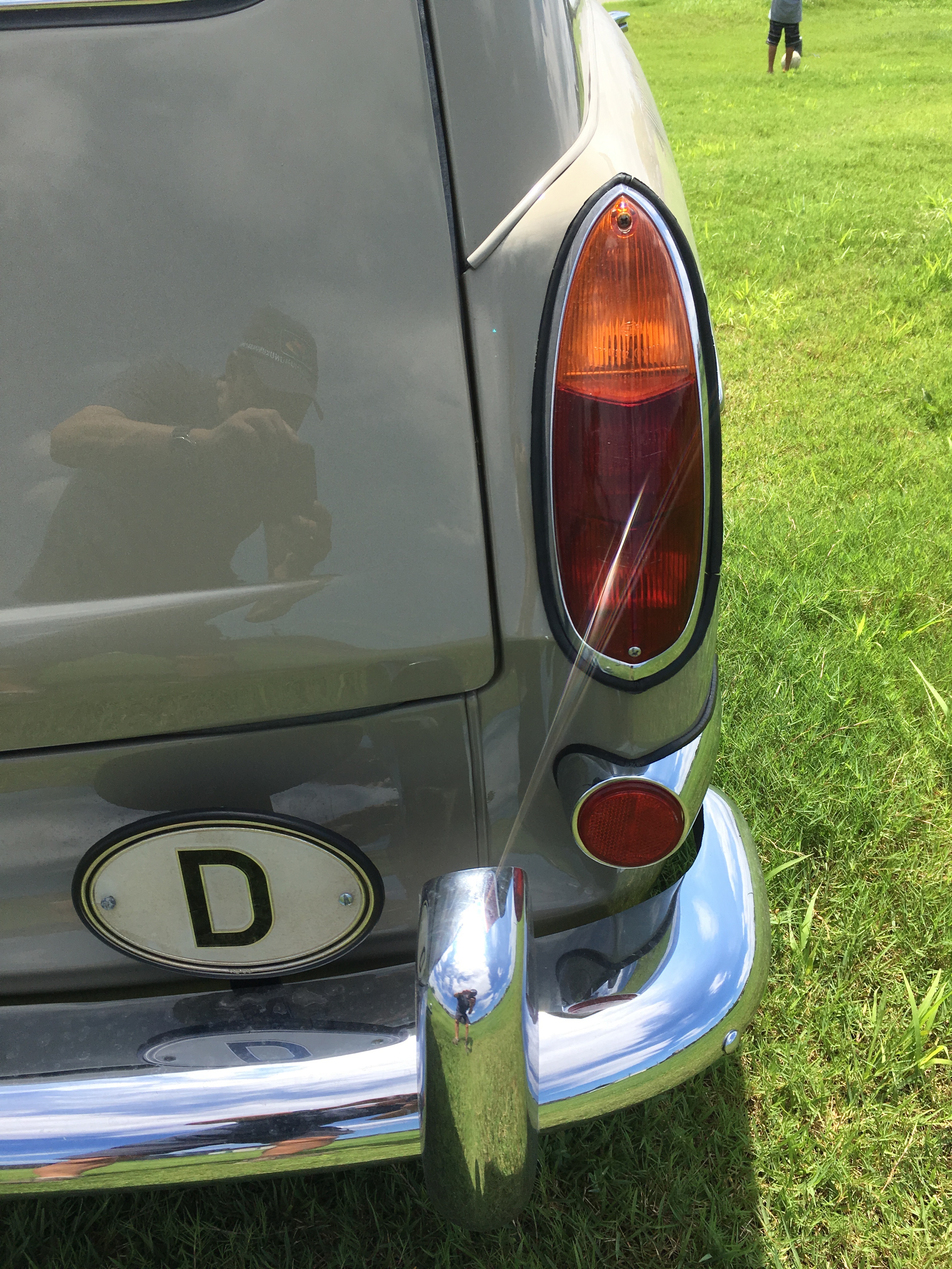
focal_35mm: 29
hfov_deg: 48.2
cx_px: 476
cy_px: 634
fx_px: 1063
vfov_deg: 61.7
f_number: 2.2
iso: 25
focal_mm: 4.15
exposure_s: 1/1603
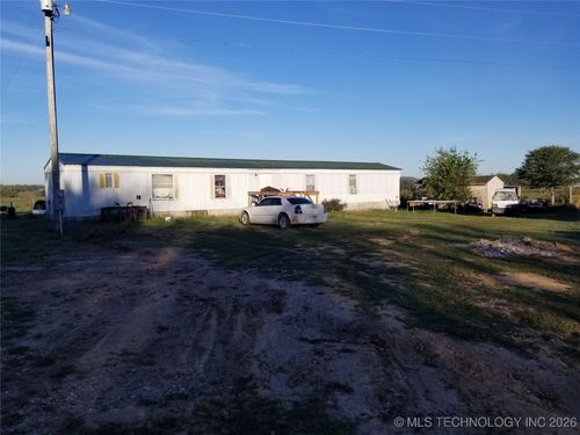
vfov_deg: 53.1
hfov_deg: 67.3
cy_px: 218
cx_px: 290
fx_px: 436
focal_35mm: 26
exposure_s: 1/2952
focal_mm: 4.25
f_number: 1.7
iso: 50
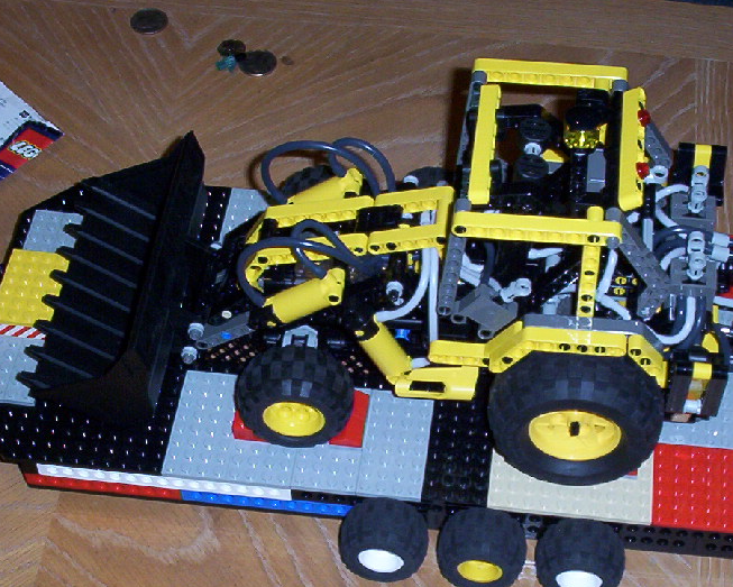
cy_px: 451
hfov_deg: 27.4
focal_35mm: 69
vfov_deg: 22.0
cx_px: 449
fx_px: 1498
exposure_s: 1/30
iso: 140
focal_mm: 6
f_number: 4.5
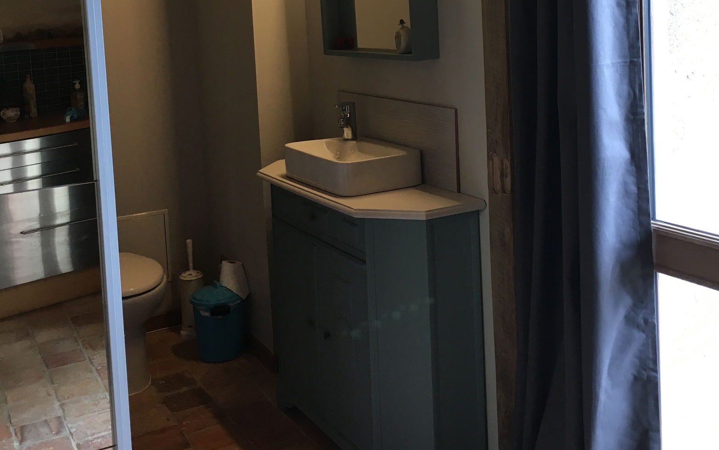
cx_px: 368
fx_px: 823
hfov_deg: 47.2
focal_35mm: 42
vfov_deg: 29.6
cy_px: 71
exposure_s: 1/33
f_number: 2.2
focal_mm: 4.15
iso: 40
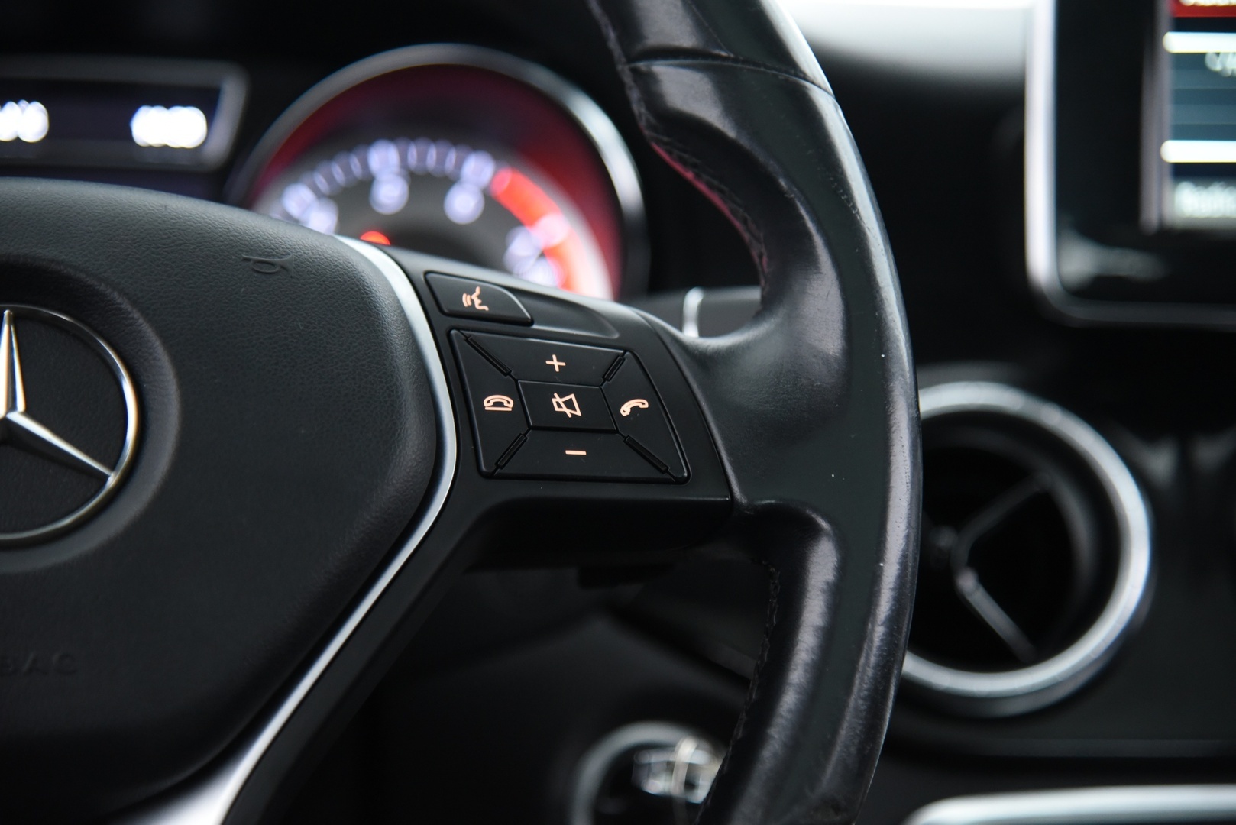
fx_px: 3366
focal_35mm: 98
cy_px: 412
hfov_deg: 20.8
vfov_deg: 14.0
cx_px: 618
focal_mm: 98
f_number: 4
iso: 4000
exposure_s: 1/20
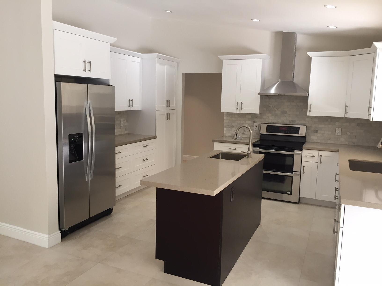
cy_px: 143
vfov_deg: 48.2
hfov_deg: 61.7
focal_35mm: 29
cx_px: 191
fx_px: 320
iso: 64
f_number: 2.2
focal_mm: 4.15
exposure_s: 1/30
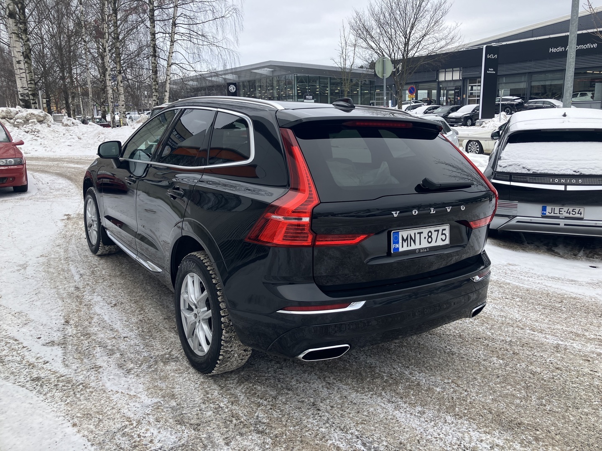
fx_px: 487
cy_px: 226
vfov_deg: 49.7
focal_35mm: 28
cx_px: 301
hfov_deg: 63.4
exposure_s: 1/437
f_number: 1.8
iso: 32
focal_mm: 3.99
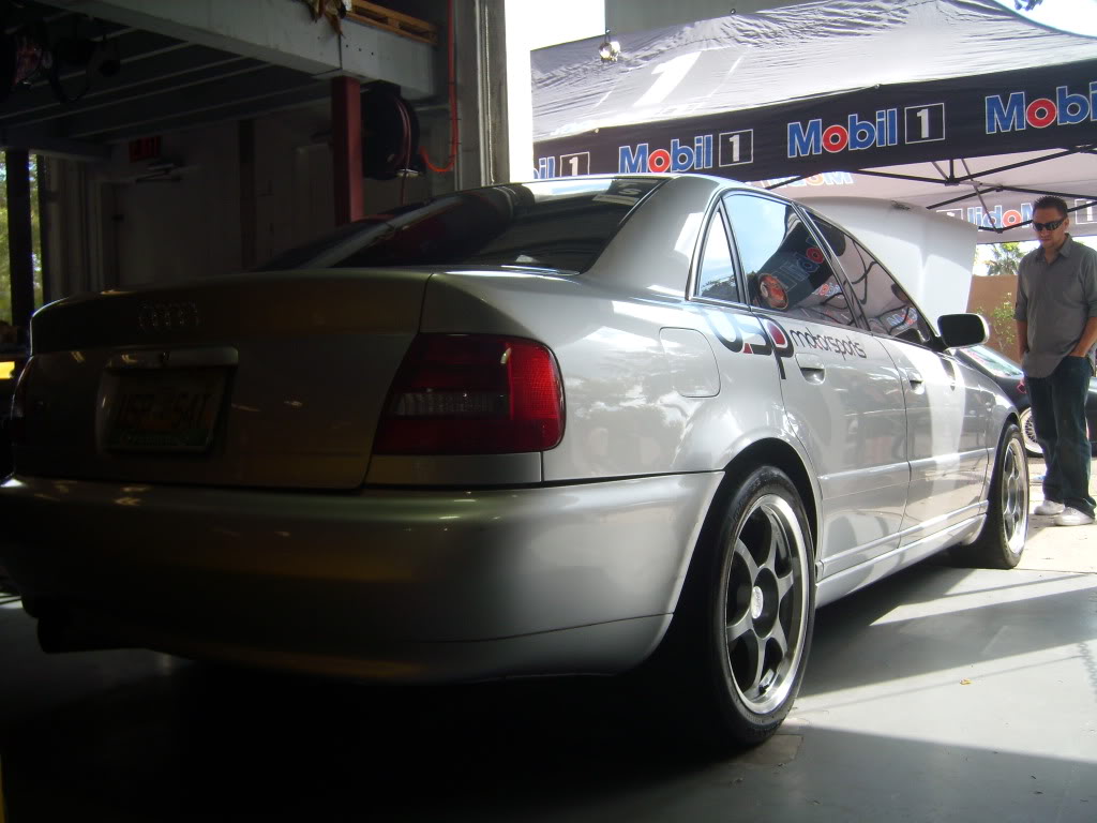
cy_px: 412
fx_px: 1109
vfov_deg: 40.7
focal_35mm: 35
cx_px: 548
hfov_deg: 52.6
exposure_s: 1/337
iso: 50
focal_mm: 5.8
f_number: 2.8
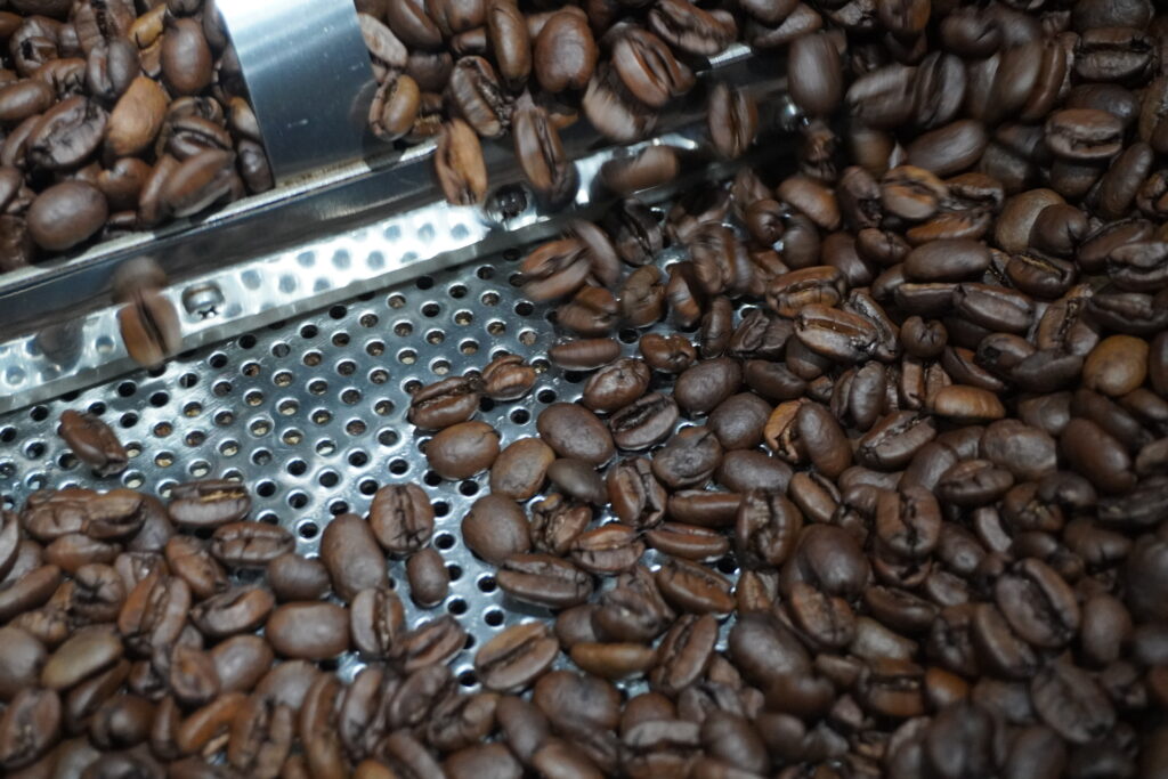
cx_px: 584
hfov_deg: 35.9
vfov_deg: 24.4
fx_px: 1801
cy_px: 390
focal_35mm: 56
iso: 3200
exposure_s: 1/160
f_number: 5.6
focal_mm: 37
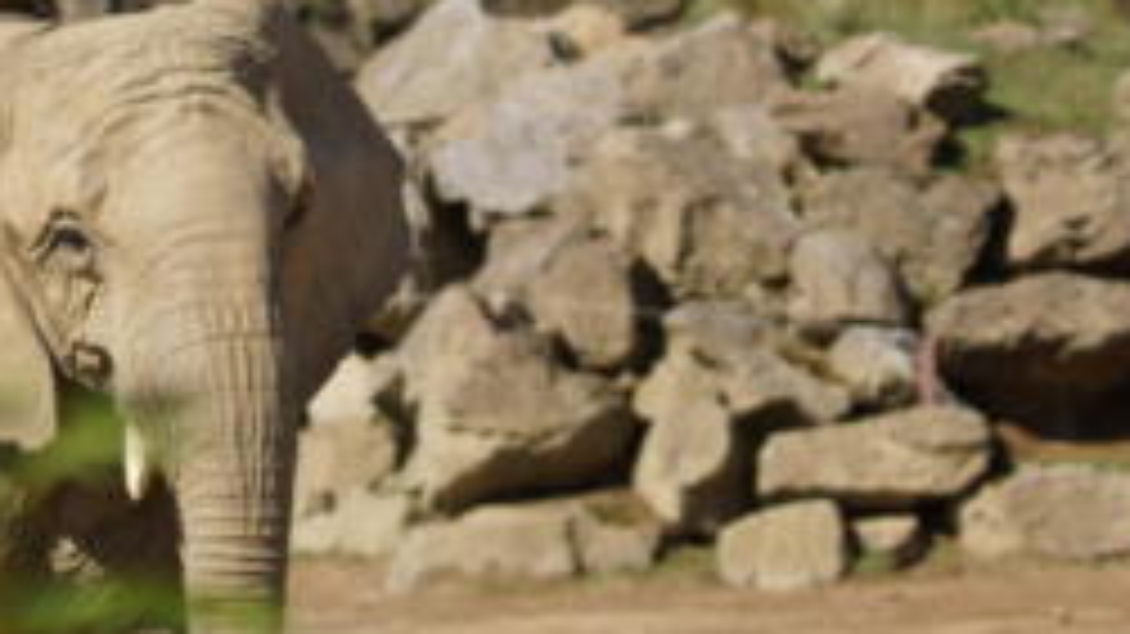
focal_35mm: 327
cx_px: 77
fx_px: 9795
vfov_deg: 3.7
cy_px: 600
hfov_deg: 6.6
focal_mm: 105
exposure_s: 1/3200
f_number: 2.8
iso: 200
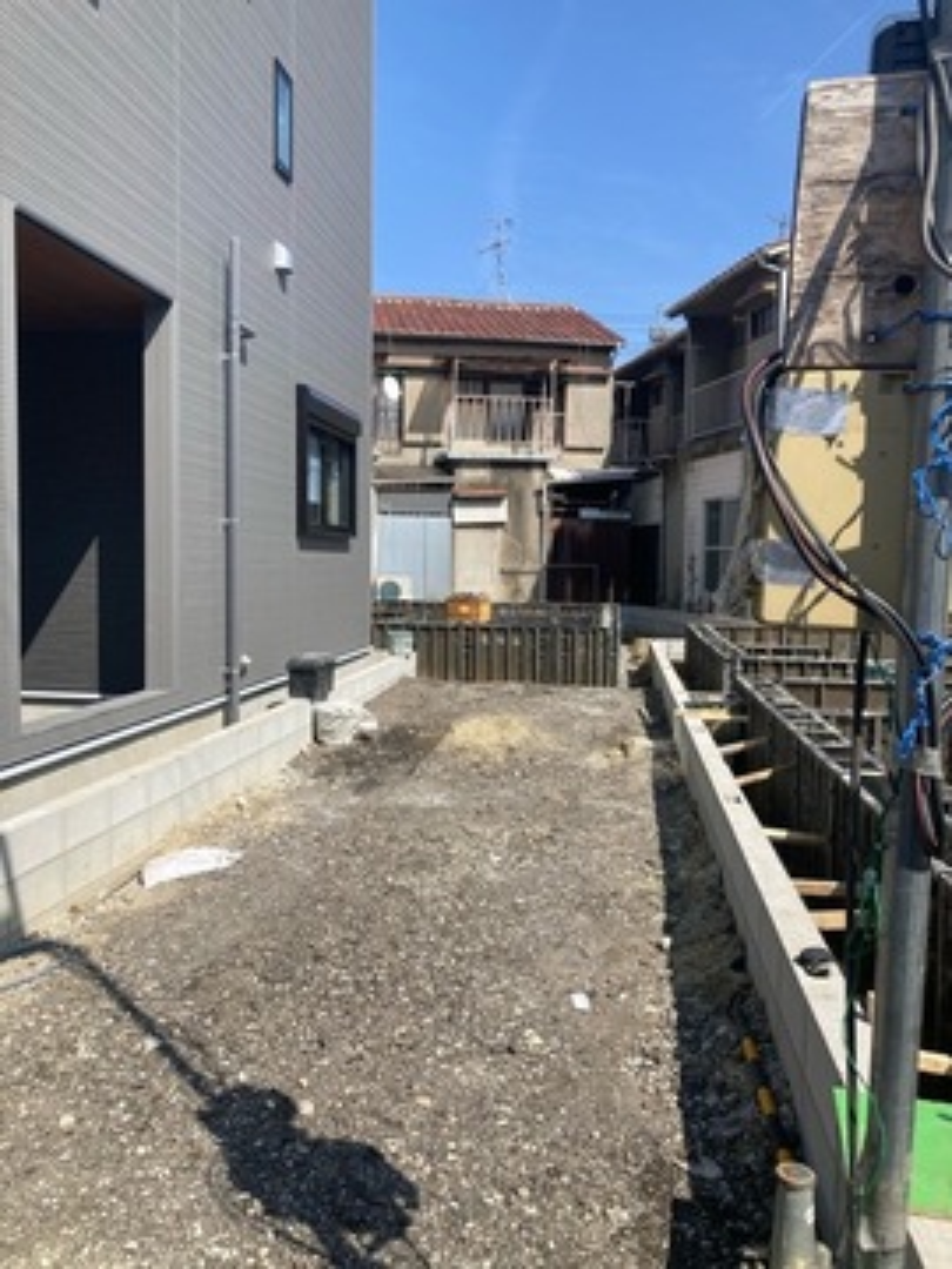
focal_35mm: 28
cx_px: 476
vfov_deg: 63.4
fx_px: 1027
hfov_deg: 49.7
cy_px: 634
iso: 20
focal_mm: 3.99
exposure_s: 1/1675
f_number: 1.8
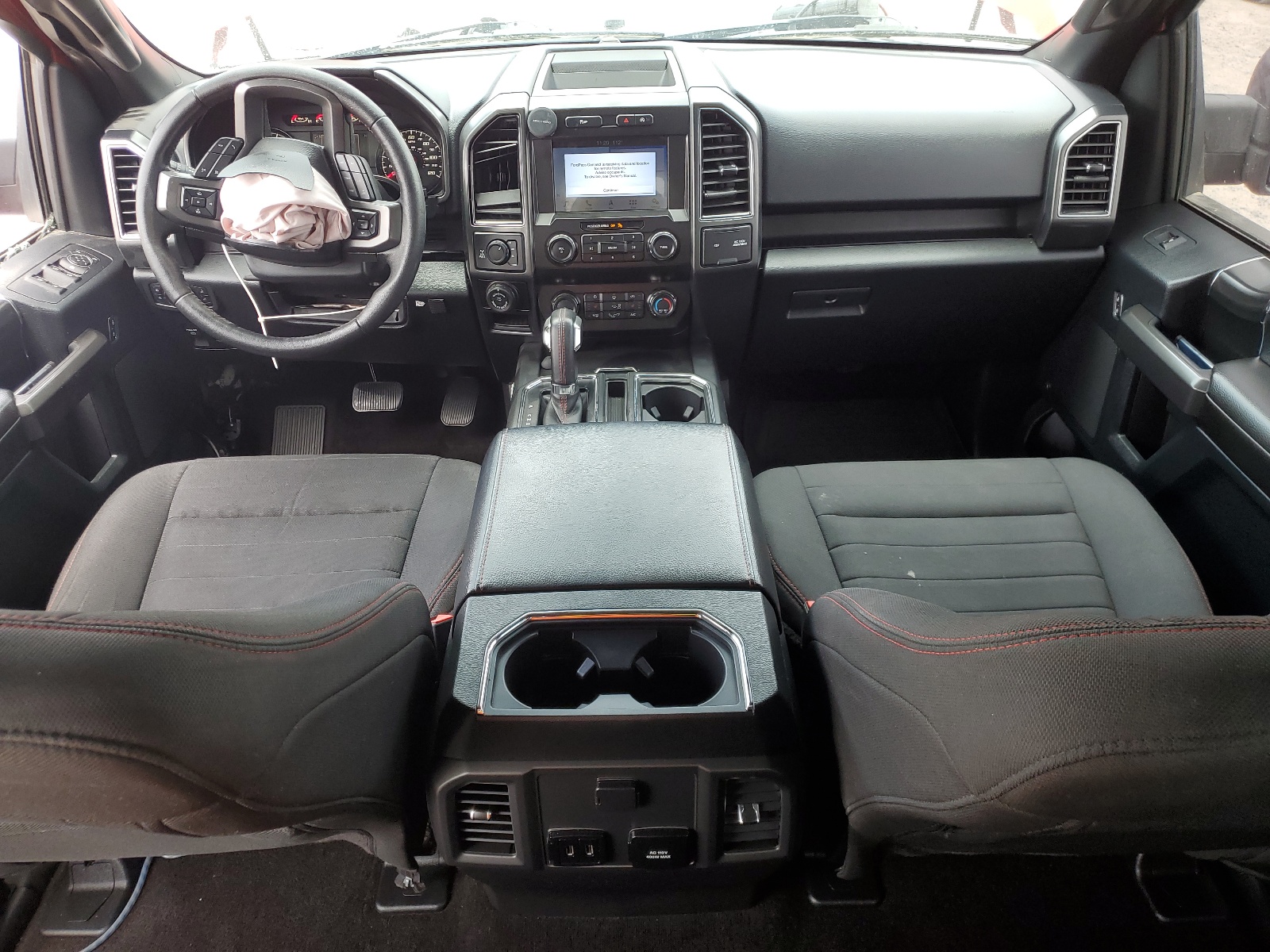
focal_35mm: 26
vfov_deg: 53.1
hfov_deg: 67.3
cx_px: 635
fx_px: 954
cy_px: 476
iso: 54
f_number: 1.5
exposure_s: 1/120
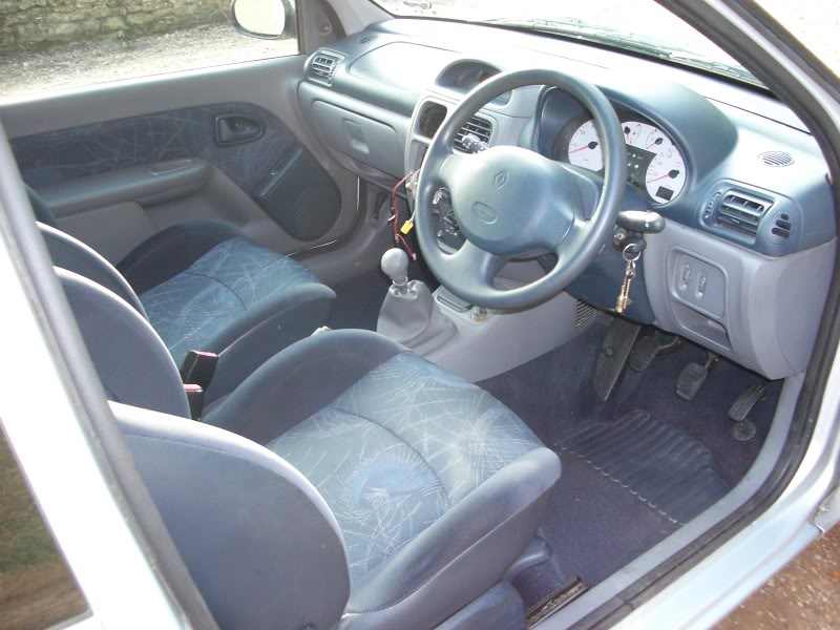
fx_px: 849
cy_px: 315
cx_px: 420
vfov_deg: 40.7
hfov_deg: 52.6
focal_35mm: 35
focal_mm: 5.8
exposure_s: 1/60
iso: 200
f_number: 2.6
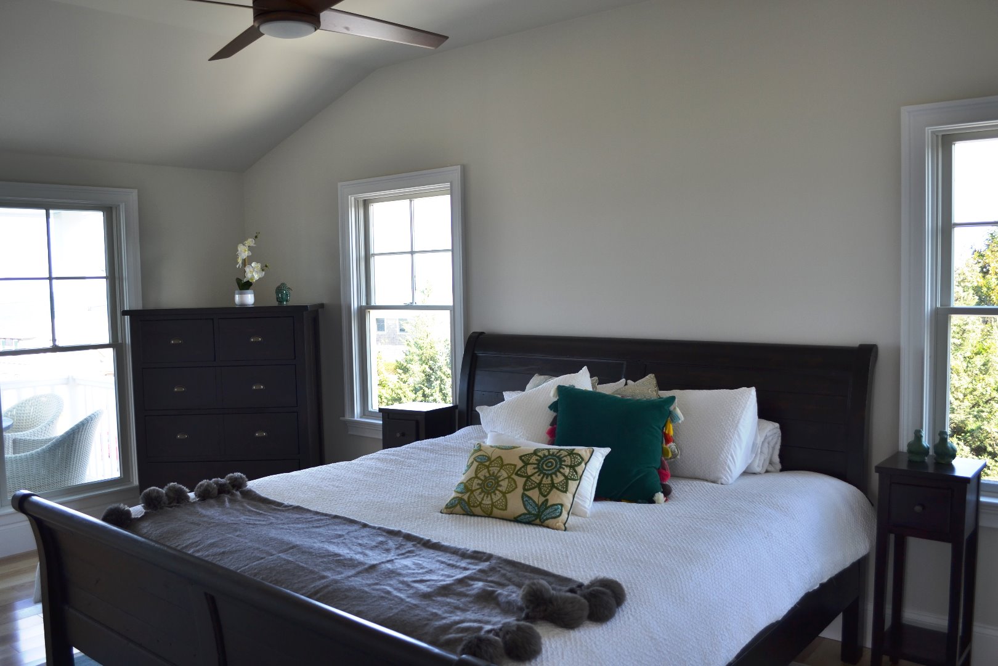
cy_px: 333
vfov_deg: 43.6
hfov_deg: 61.9
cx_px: 499
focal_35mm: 30
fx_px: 832
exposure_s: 1/60
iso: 100
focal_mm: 20
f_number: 4
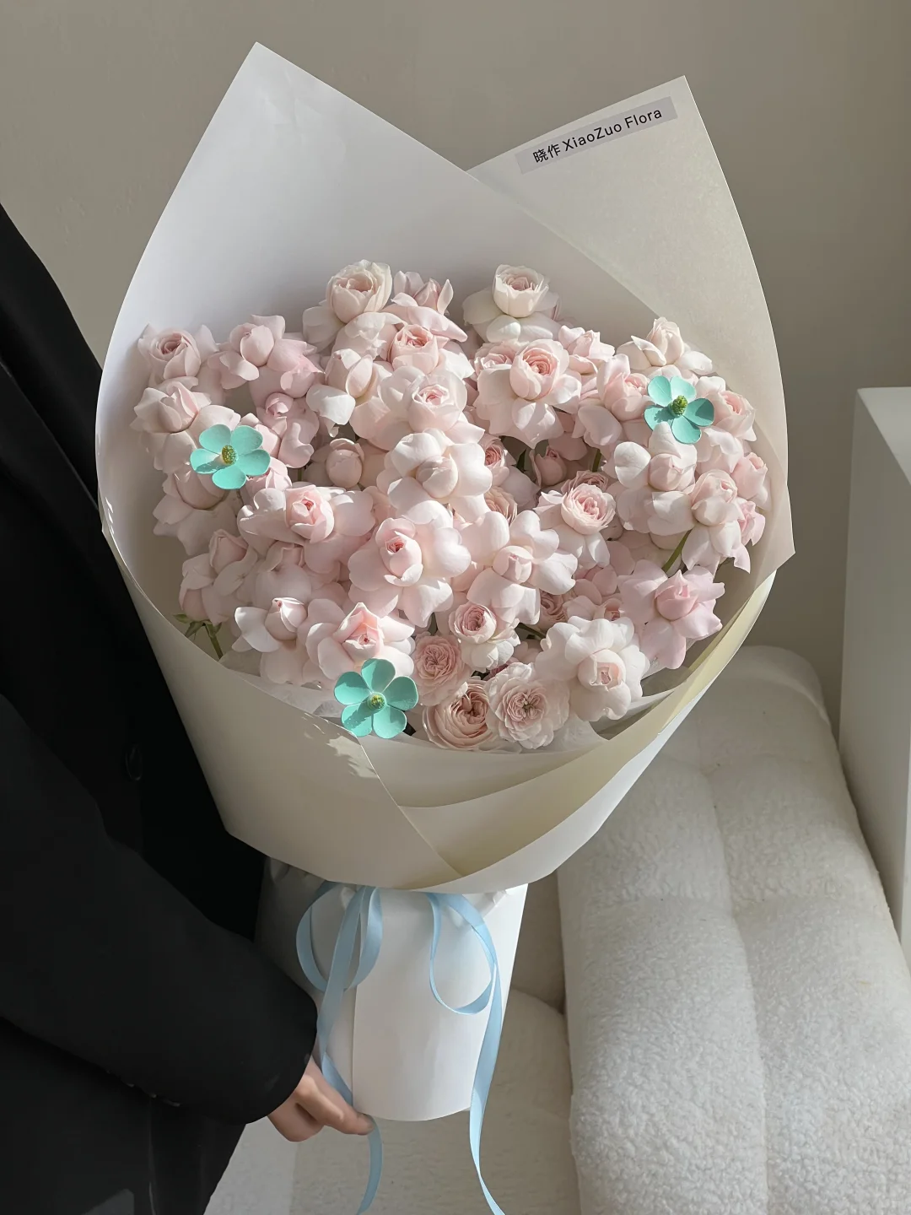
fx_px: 2702
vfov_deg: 25.3
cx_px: 456
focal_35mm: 77
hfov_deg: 19.1
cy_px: 608
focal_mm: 9
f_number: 2.8
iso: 32
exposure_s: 1/99
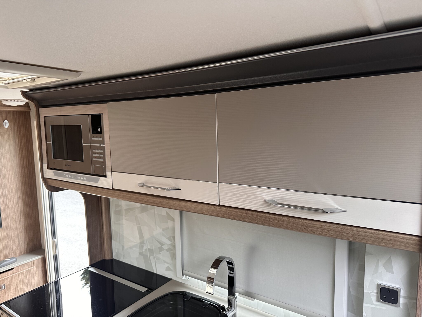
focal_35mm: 24
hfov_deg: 71.6
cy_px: 158
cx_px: 211
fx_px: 293
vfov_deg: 56.8
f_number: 1.78
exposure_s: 1/121
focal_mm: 6.86
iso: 250
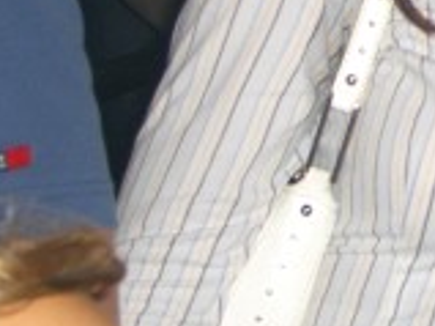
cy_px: -208
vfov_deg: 6.8
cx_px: 796
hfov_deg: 8.8
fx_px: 2700
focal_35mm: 215
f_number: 3.6
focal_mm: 11.8
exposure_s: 1/60
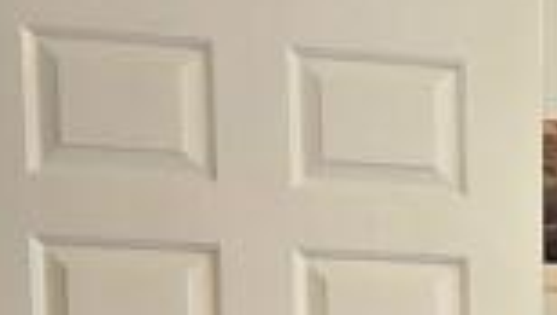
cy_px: 673
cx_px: 854
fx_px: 1390
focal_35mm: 94
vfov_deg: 11.4
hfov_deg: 19.5
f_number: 2.2
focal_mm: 2.2
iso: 100
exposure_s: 1/60.2
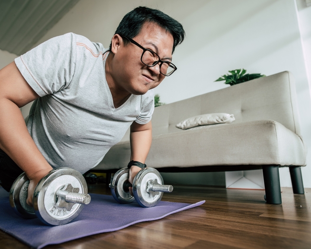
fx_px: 212
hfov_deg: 72.4
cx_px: 140
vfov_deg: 60.9
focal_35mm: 23
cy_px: 126
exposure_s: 1/50
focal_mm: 20
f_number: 2.8
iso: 100
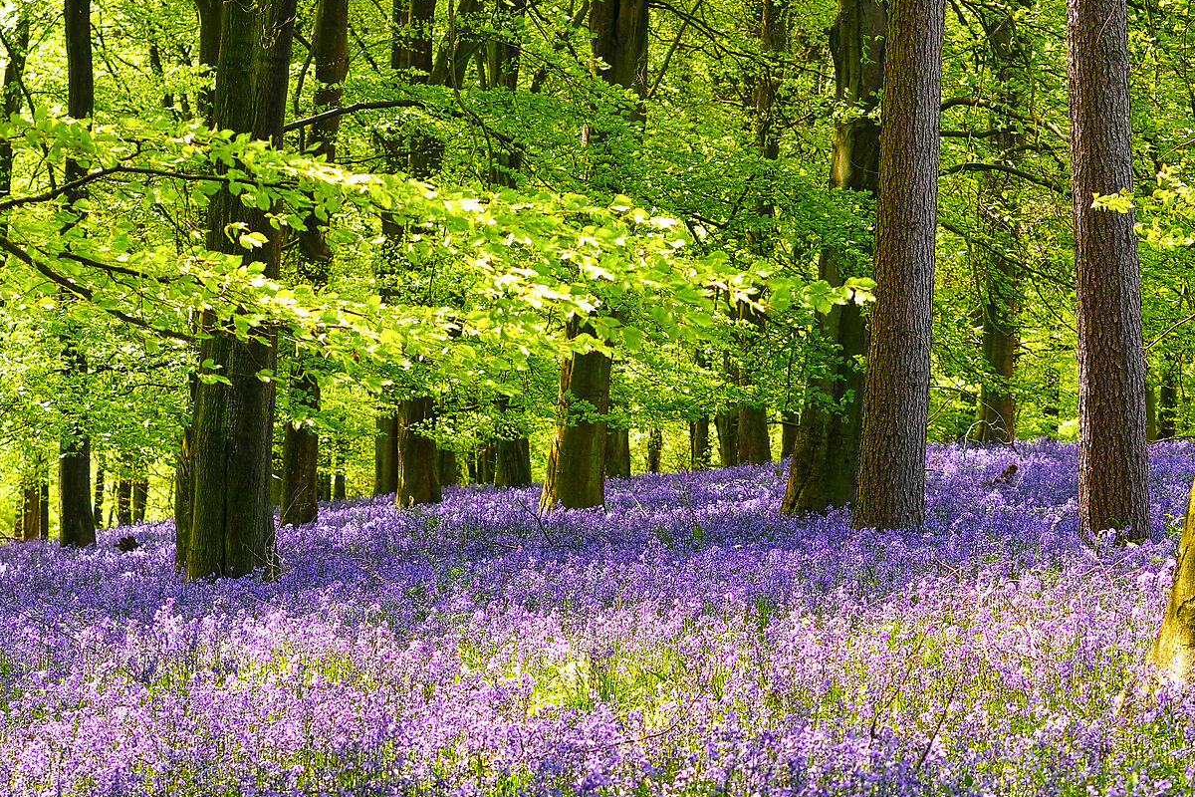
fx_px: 4979
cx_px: 525
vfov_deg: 9.1
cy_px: 626
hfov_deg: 13.7
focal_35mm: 150
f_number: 4
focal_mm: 50
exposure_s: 1/100
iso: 100
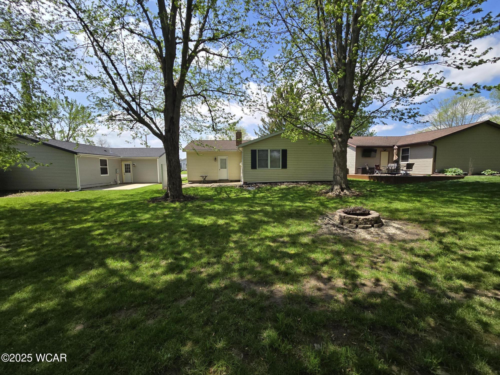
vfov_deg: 89.9
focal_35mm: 13
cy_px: 188
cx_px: 250
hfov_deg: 106.2
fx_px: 188
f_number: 2.2
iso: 64
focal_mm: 2.2
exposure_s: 1/2000
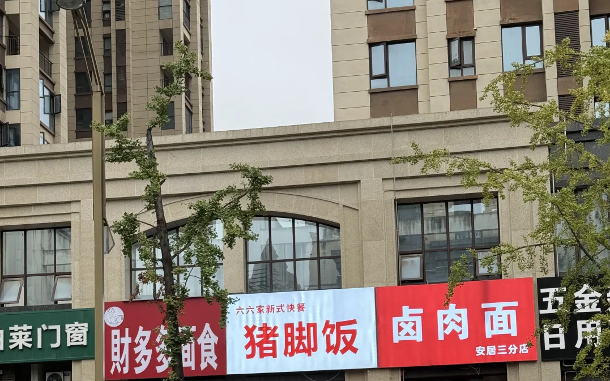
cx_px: 305
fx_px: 1130
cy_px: 354
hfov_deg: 30.2
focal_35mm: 68
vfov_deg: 18.8
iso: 80
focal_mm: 6.76
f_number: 1.78
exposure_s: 1/278
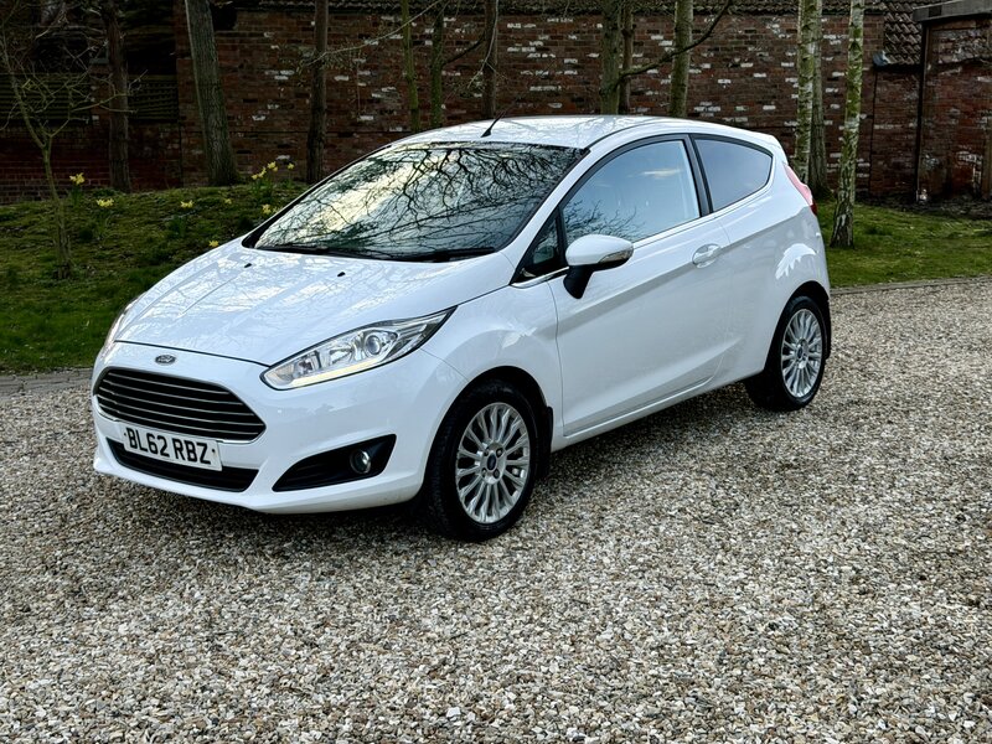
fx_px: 1376
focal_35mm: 48
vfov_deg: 30.3
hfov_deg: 39.7
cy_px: 372
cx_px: 496
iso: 64
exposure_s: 1/625
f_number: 1.78
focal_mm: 6.76
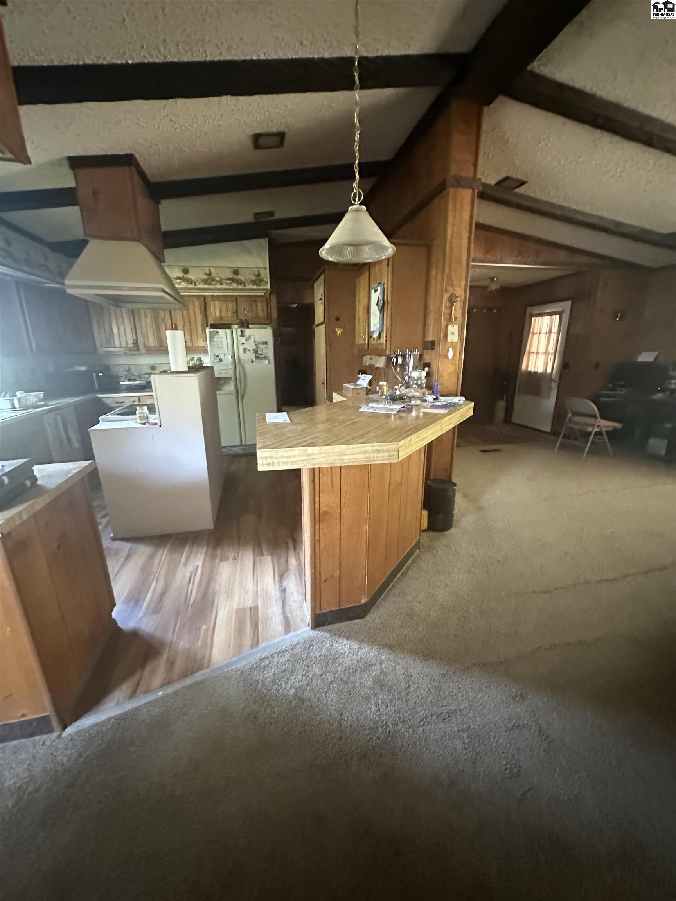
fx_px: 365
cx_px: 338
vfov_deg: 102.1
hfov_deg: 85.7
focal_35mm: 14
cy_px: 450
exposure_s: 1/40
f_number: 2.2
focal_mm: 2.22
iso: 1250
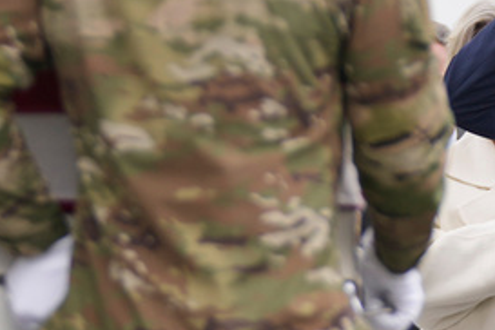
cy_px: 333
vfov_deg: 1.6
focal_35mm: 844
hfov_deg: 2.4
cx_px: 631
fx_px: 11604
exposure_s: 1/800
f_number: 2.8
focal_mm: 150
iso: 125
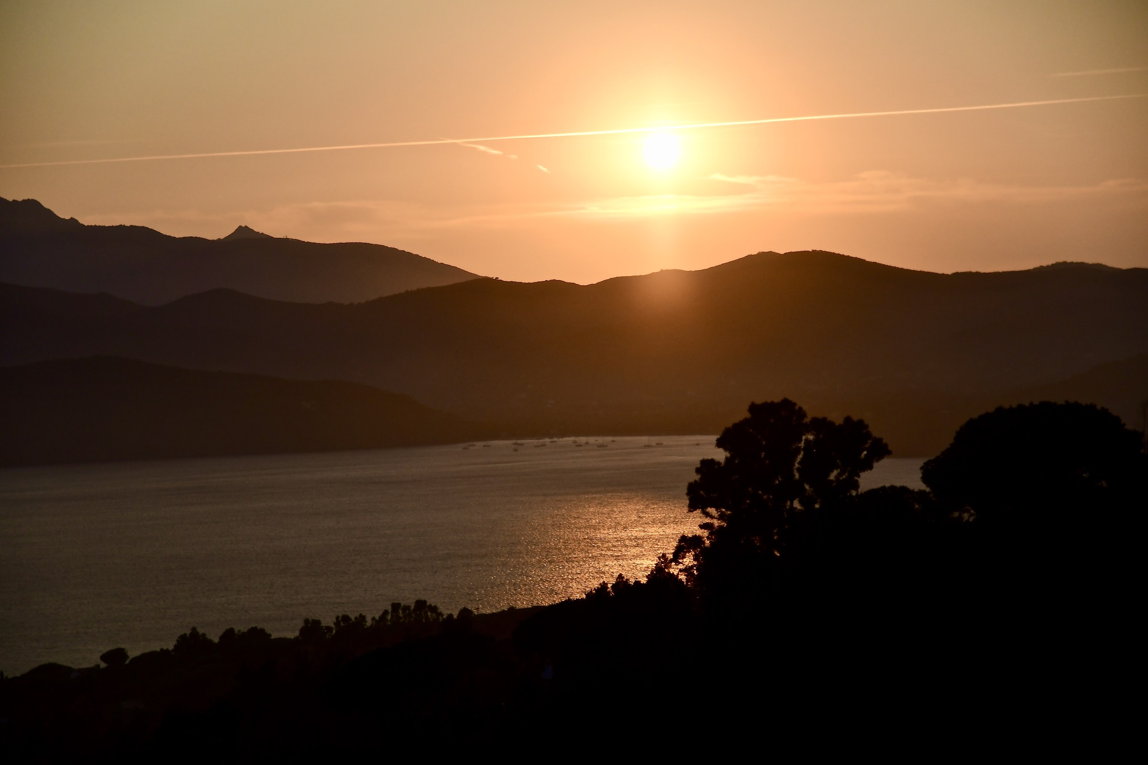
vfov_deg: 13.0
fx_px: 3348
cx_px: 574
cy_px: 382
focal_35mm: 105
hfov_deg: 19.5
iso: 500
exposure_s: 1/8000
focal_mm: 70
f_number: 4
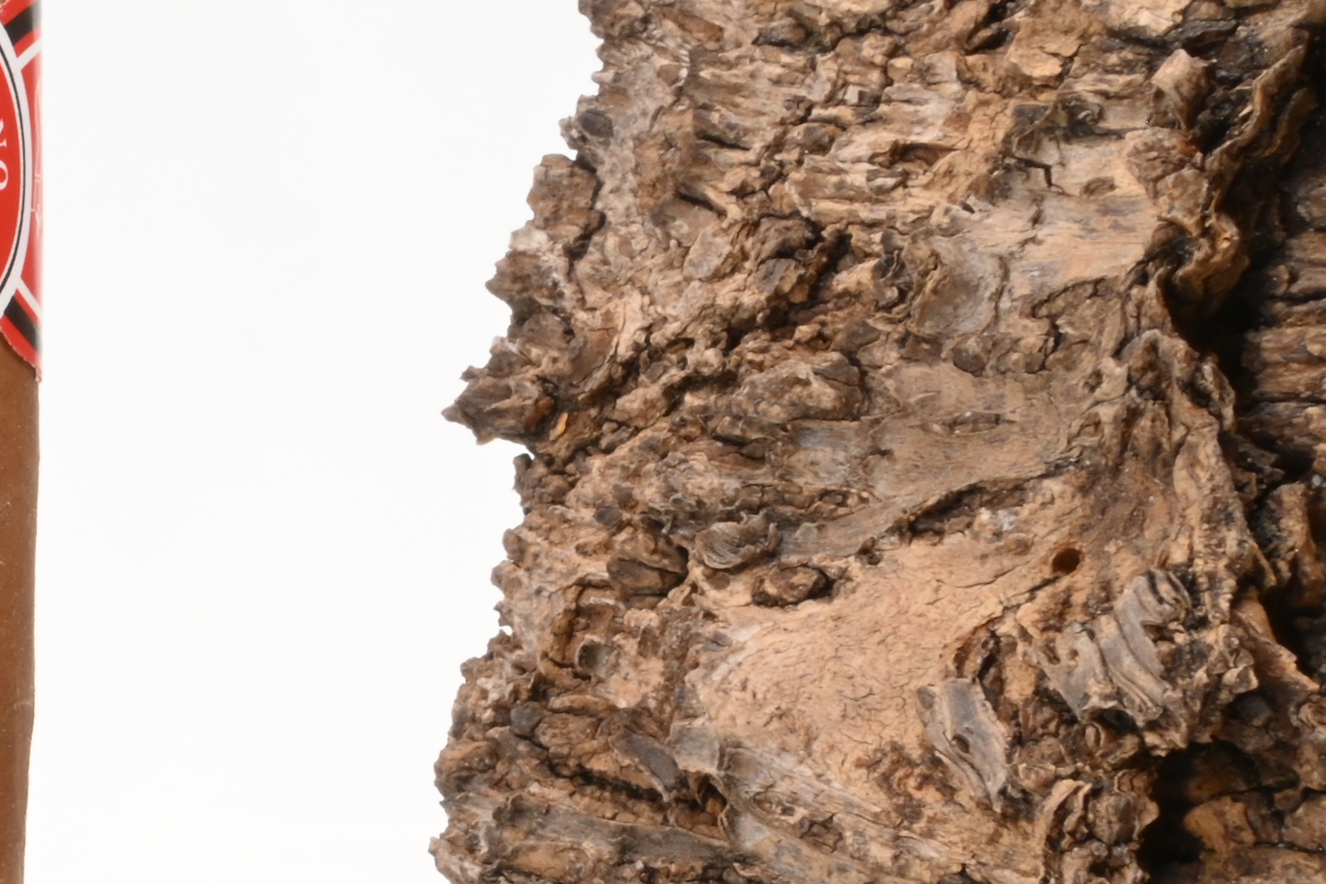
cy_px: 603
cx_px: -152
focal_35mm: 87
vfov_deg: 15.6
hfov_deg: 22.0
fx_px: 3219
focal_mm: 21
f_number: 22
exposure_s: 1/15
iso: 640
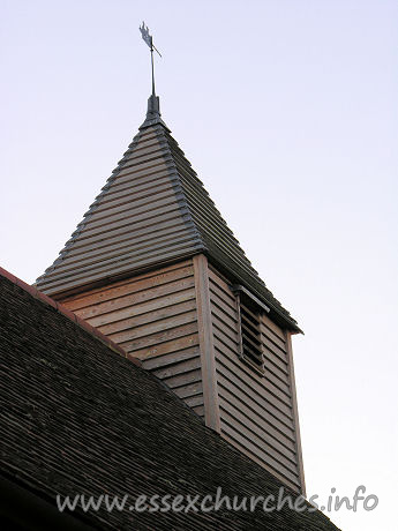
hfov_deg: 11.7
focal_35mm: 127
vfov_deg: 15.5
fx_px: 1947
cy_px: 266
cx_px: 199
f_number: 4.8
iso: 50
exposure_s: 1/104
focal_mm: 32.4
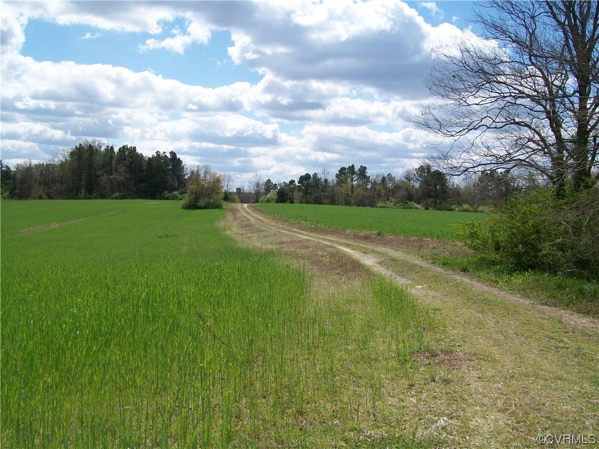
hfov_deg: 54.0
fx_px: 588
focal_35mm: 34
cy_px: 224
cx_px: 300
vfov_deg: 41.8
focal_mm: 6.1
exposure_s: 1/640
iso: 64
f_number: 4.9
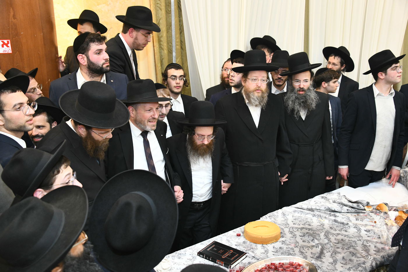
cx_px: 204
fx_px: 476
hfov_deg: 46.4
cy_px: 136
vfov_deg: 31.9
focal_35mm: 42
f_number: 5.6
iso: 3200
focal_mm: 42
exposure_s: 1/100
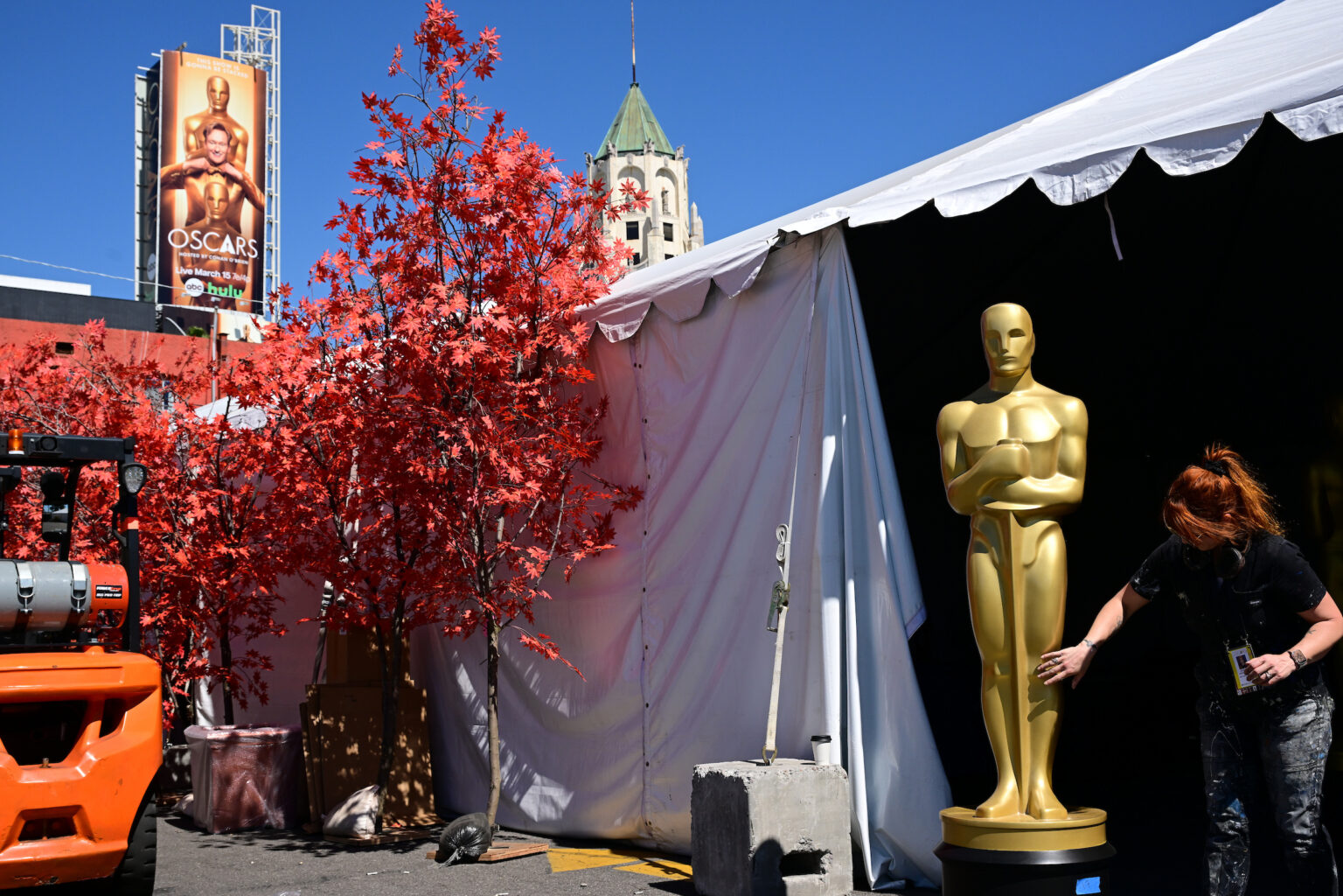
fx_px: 1529
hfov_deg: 47.4
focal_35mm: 41
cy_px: 448
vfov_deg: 32.6
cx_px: 672
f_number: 8
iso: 400
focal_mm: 41
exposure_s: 1/1250
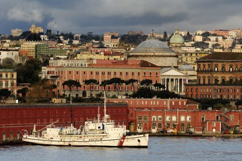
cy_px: 80
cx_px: 121
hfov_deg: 8.6
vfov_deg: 5.7
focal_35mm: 240
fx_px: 1612
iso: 200
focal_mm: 160
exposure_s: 1/160
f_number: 7.6
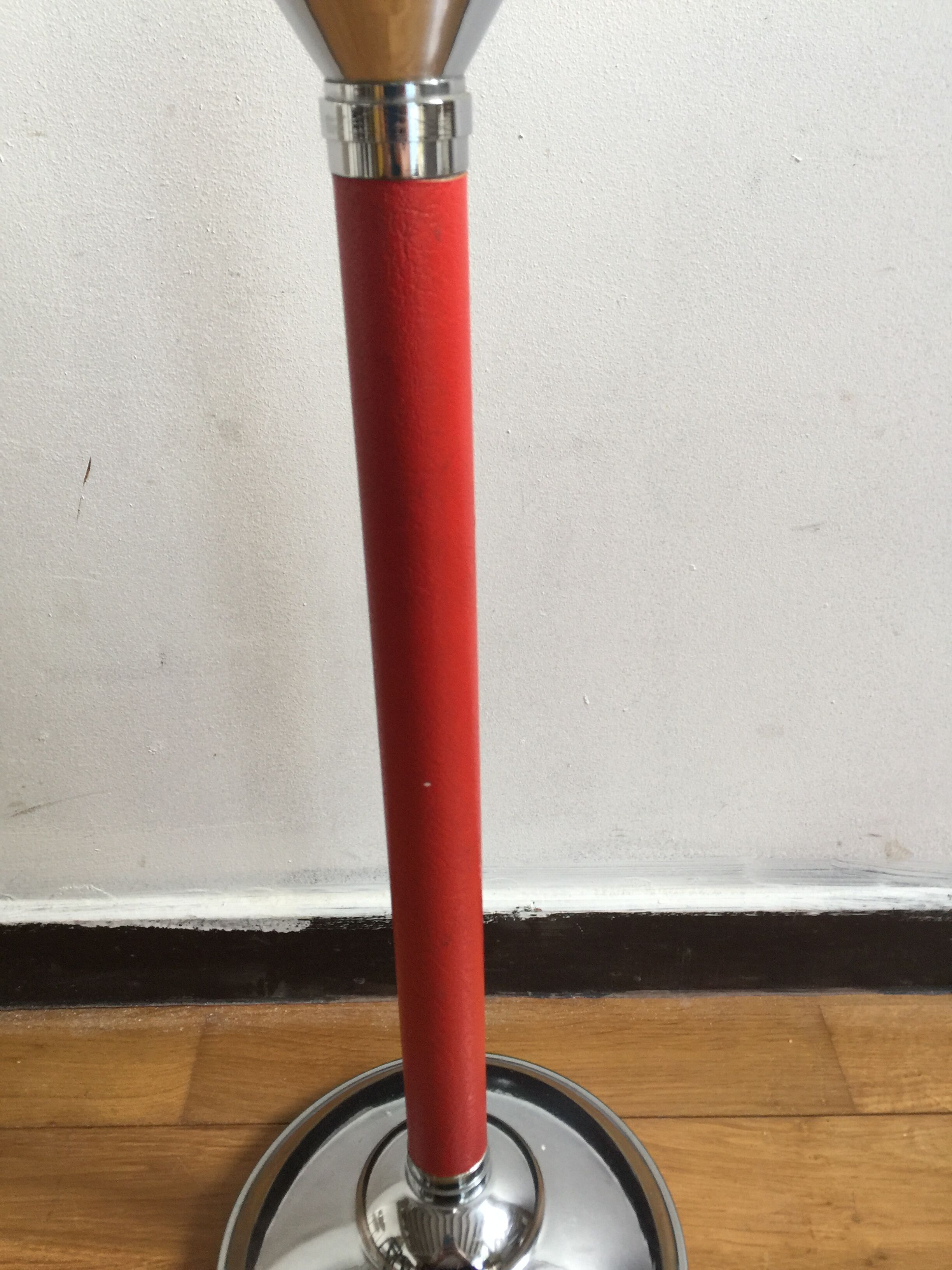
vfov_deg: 61.7
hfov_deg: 48.2
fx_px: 1063
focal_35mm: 29
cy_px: 635
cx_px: 476
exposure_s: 1/33
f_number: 2.2
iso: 64
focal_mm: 4.15
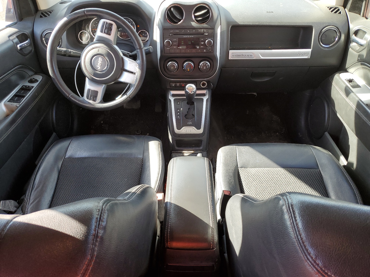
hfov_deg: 67.3
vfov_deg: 53.1
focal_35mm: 26
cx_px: 185
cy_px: 138
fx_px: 278
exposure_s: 1/141
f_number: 1.5
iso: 50
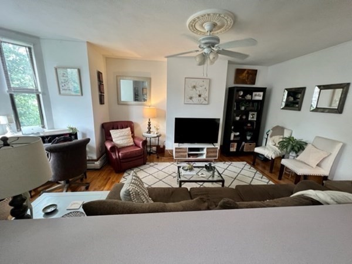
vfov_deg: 89.9
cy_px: 132
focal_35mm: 13
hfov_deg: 106.2
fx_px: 132
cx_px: 176
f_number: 1.8
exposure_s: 1/60
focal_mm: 1.57
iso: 250
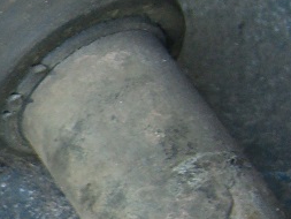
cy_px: 221
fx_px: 1295
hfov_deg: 11.7
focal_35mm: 154
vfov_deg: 9.6
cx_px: -262
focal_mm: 7.9
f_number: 2.8
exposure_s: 1/80
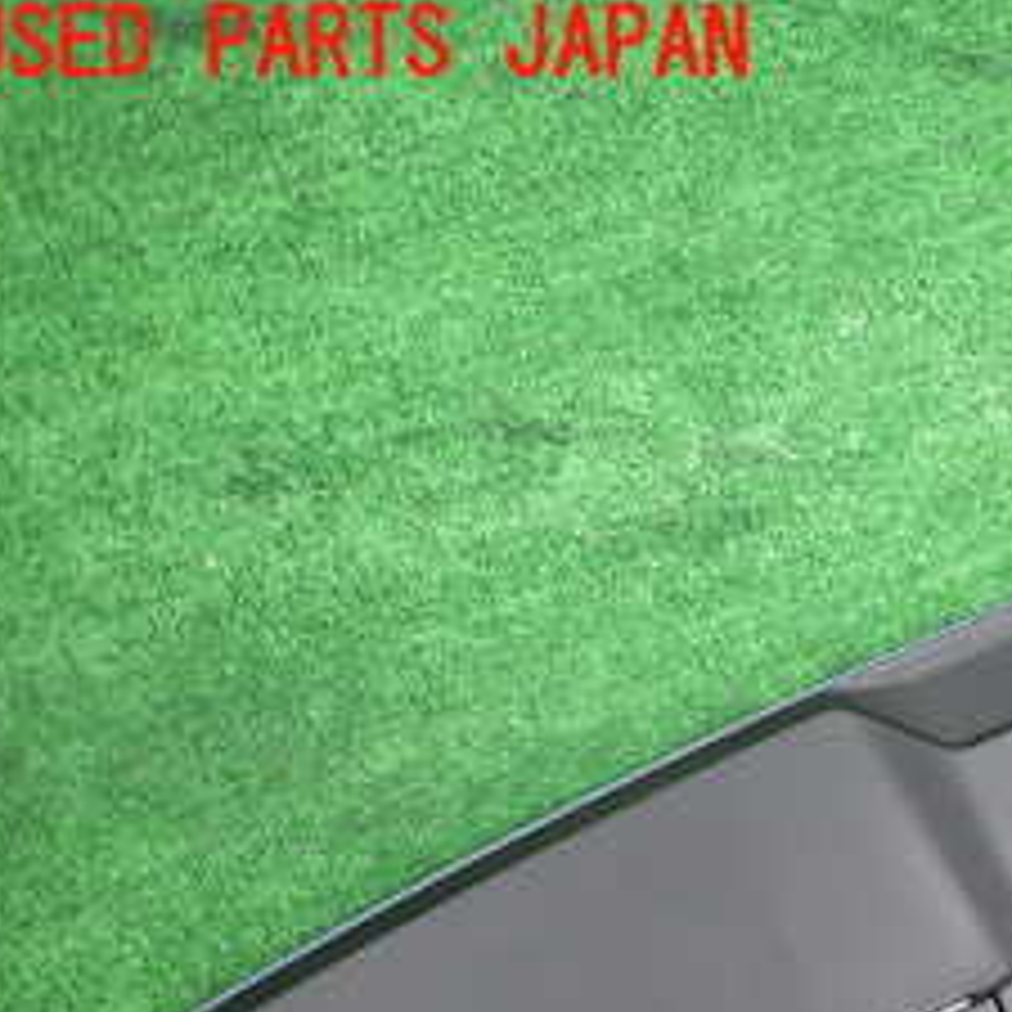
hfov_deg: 25.4
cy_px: 1003
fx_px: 1951
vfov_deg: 27.5
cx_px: 1282
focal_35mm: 59
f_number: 2
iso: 160
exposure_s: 1/60
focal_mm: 4.5
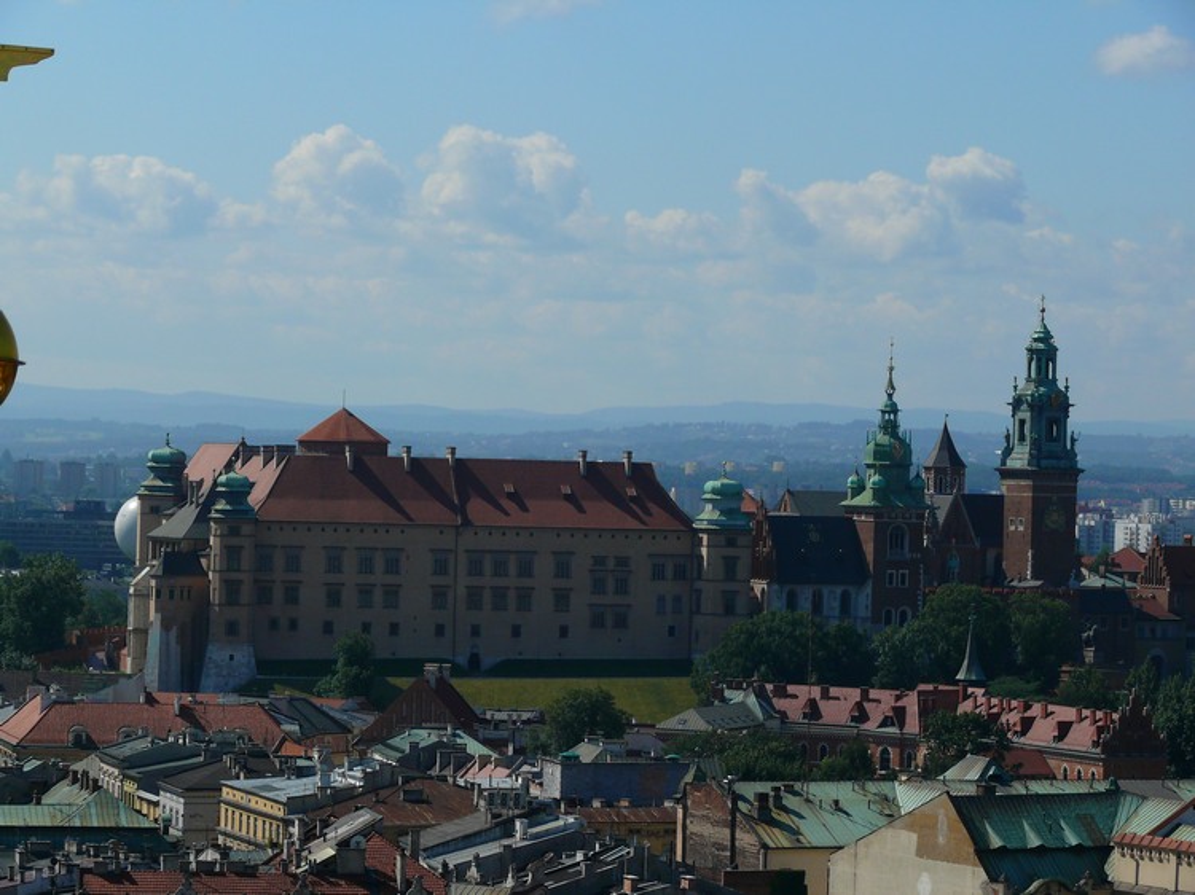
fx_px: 4279
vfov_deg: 11.9
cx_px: 598
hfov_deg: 15.9
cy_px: 448
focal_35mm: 124
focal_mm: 26.3
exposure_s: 1/320
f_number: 5.6
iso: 100
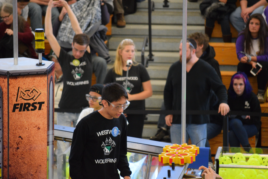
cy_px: 90
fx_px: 2010
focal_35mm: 270
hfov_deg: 7.6
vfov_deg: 5.1
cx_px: 134
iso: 4000
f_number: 5.6
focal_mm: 180
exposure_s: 1/125
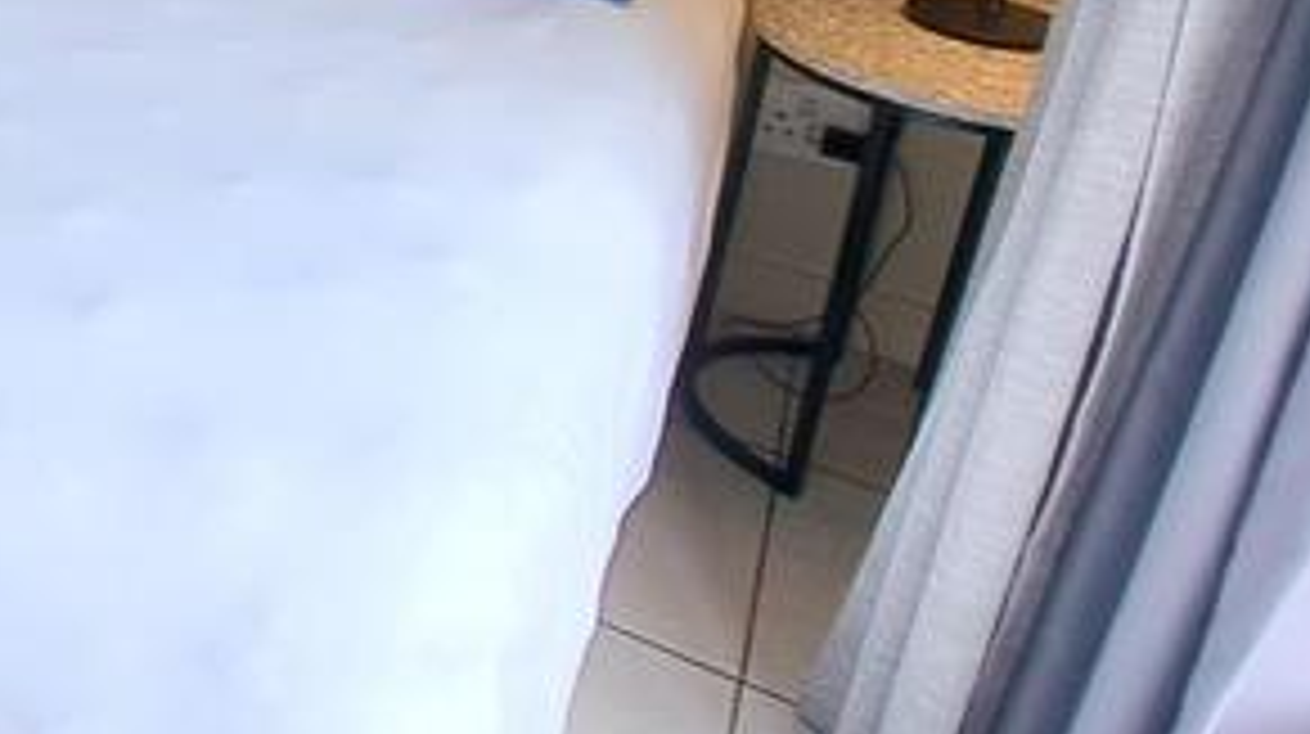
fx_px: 1353
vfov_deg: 27.0
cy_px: -135
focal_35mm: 39
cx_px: -396
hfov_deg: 35.3
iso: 50
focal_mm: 1.74
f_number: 2.2
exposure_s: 1/50
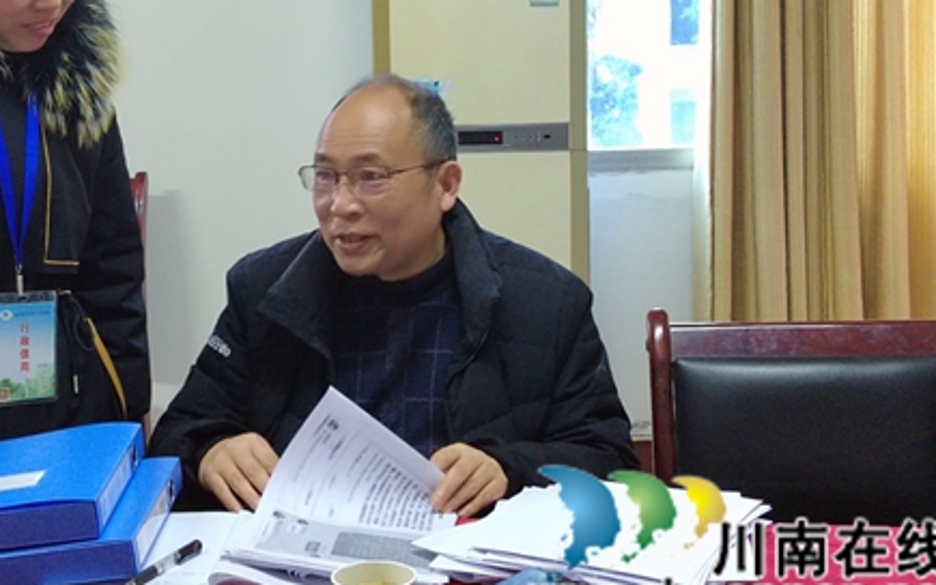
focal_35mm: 67
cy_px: 153
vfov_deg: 19.3
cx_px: 312
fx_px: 1709
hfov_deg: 30.4
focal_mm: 5.52
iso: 3063
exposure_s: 1/50
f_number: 1.9
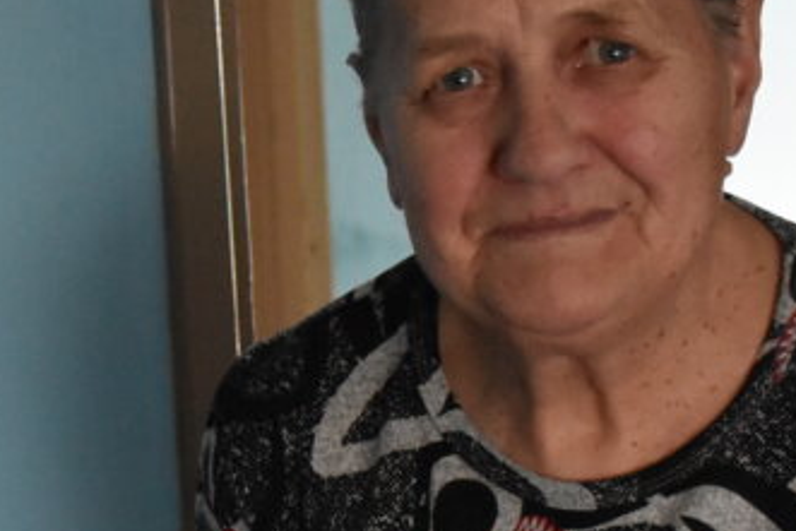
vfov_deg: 9.9
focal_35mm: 137
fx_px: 3030
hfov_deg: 14.9
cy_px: 579
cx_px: 228
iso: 3200
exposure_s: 1/160
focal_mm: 24
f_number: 3.8
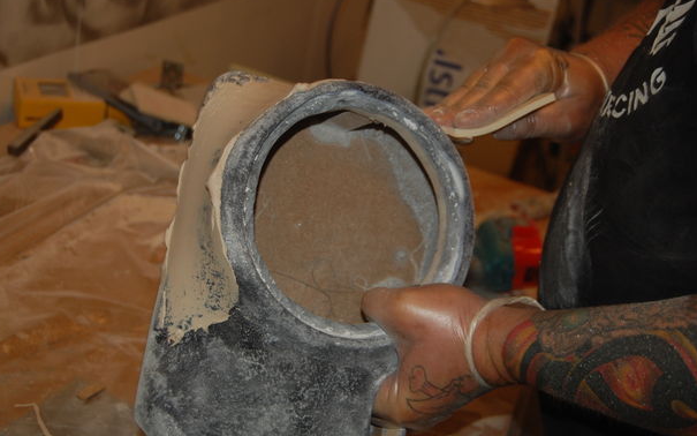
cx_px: 332
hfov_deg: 36.0
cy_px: 210
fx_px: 1074
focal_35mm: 57
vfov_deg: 22.9
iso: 400
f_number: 4.8
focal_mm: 35
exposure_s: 1/60
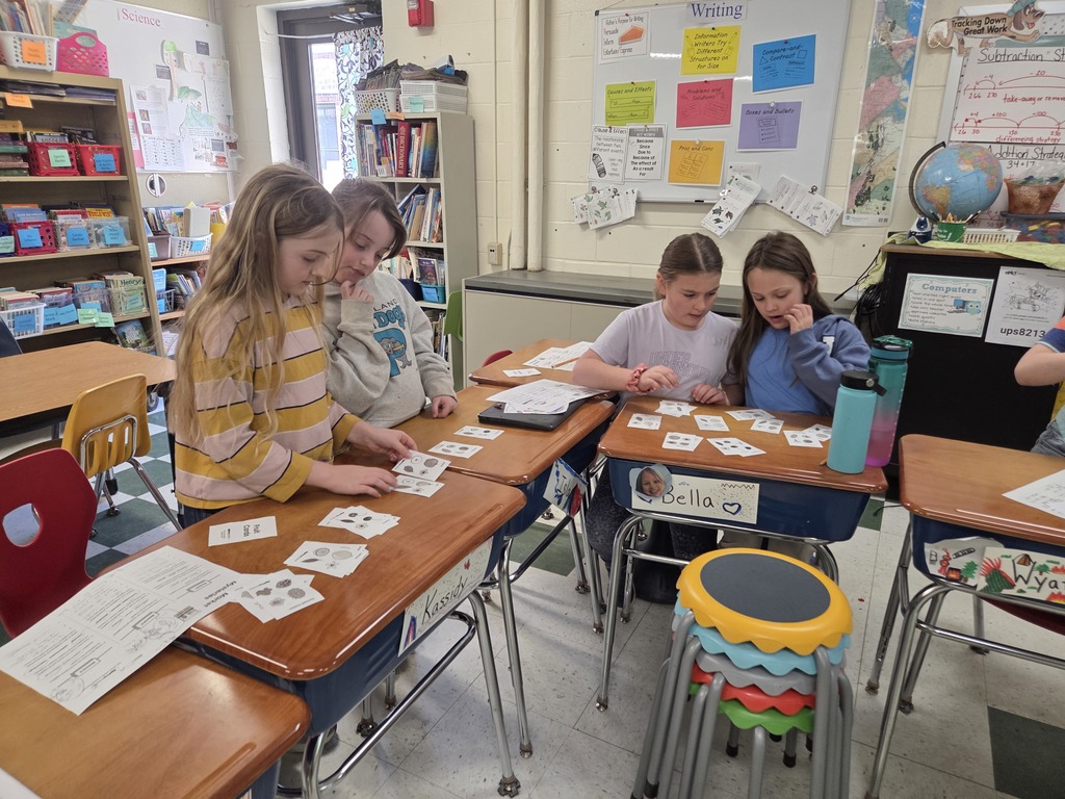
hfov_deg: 73.9
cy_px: 400
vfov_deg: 58.9
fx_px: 708
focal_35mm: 23
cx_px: 532
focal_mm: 5.4
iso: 250
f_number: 1.8
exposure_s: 1/120
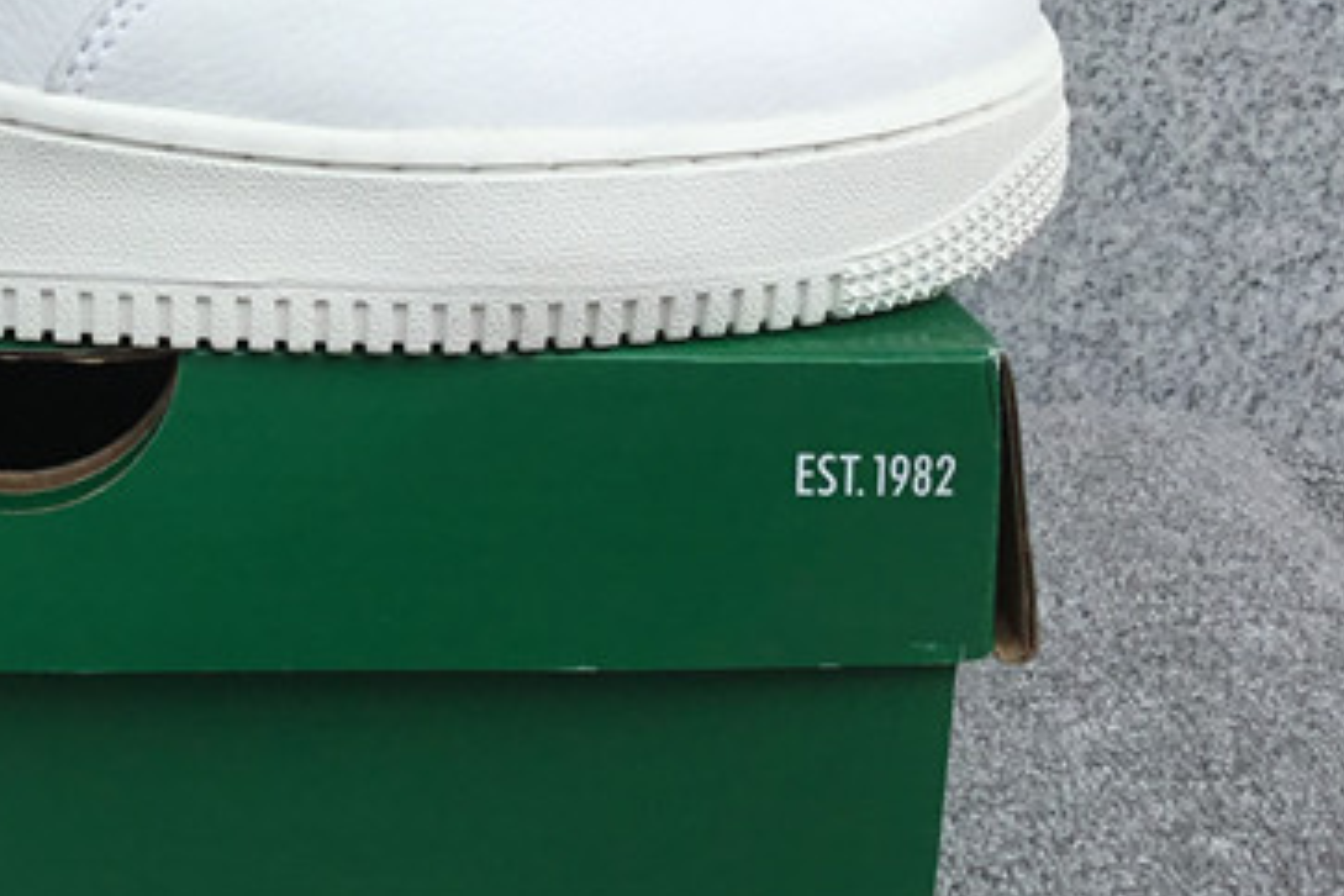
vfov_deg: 16.7
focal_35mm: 80
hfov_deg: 24.2
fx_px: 2986
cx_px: -7
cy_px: -24
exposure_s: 1/637
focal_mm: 3.3
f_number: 2.4
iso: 25
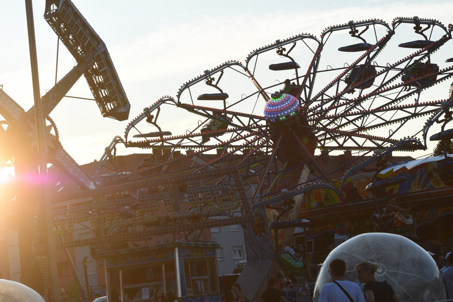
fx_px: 1321
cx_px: 226
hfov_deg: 19.5
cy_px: 151
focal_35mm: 105
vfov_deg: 13.0
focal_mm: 70
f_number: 8
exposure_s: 1/1000
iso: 500
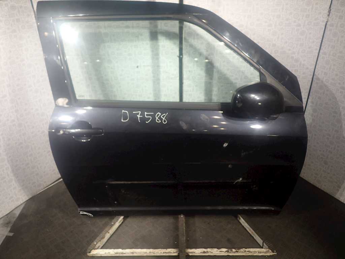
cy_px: 130
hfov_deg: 60.0
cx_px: 172
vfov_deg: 46.8
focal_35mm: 30
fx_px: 299
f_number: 2.3
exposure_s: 1/100
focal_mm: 5.5
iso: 100
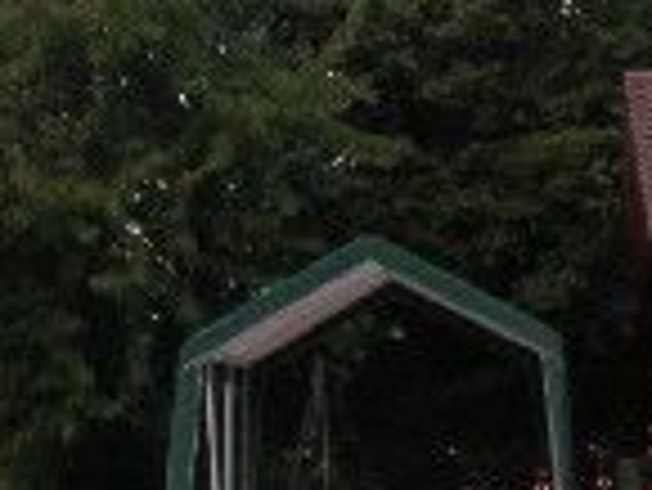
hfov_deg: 12.0
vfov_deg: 9.6
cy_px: 351
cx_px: 1057
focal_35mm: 155
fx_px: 2922
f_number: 4.5
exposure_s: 1/463
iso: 50
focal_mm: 6.3
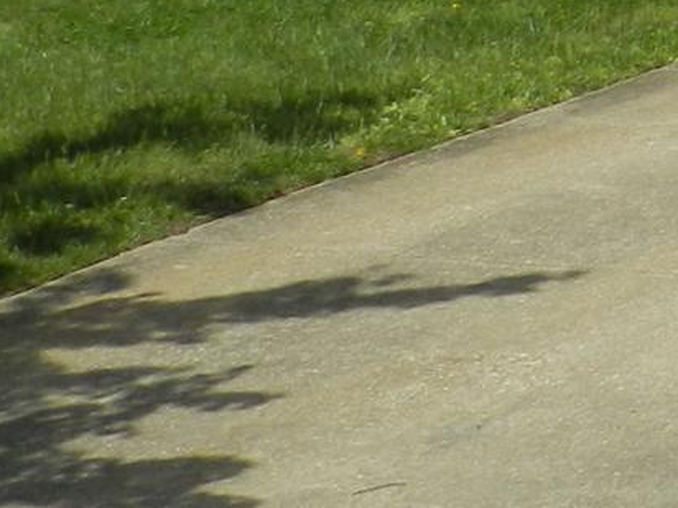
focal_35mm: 189
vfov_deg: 7.5
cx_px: 1364
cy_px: -597
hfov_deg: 9.7
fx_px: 3702
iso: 160
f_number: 5.6
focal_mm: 6.7
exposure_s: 1/1000
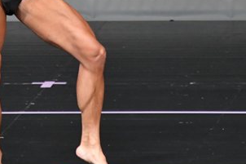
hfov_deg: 2.1
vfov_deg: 1.4
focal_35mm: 962
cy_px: -9
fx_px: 6570
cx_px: 53
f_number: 5.6
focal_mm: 250
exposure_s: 1/400
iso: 4000
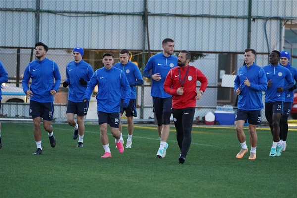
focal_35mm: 294
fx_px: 2425
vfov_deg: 4.7
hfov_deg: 7.0
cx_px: 148
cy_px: 99
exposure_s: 1/2000
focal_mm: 294
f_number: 5.6
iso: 5000
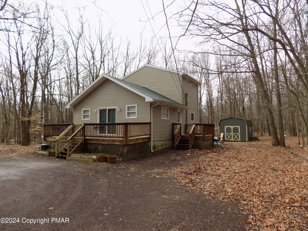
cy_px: 116
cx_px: 154
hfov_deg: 73.9
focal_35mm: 23
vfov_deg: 58.9
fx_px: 205
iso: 80
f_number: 3.1
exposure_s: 1/250
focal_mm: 4
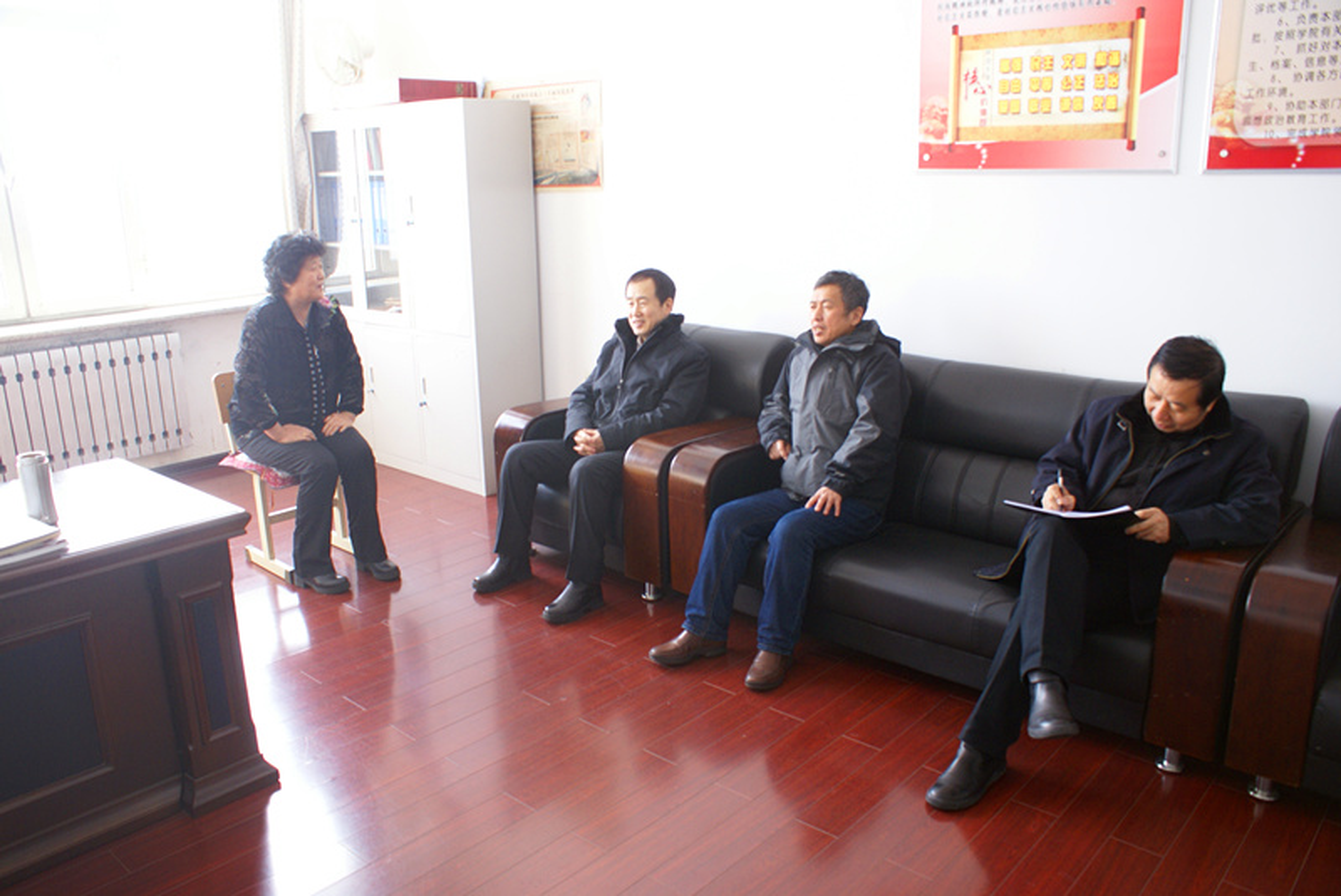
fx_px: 1007
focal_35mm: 27
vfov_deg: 48.0
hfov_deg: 67.3
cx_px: 670
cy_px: 448
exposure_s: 1/40
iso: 100
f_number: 4
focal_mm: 18
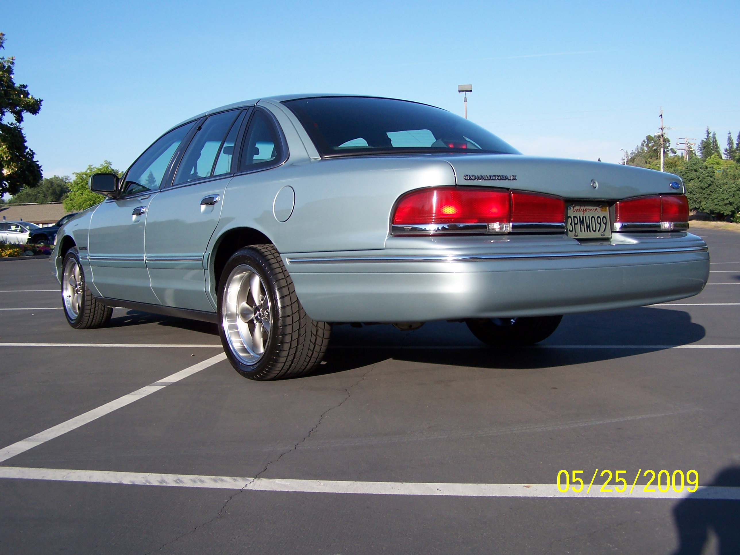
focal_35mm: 38
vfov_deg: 37.7
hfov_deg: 49.0
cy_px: 278
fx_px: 812
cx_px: 370
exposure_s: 1/800
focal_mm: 6.3
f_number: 2.8
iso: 80
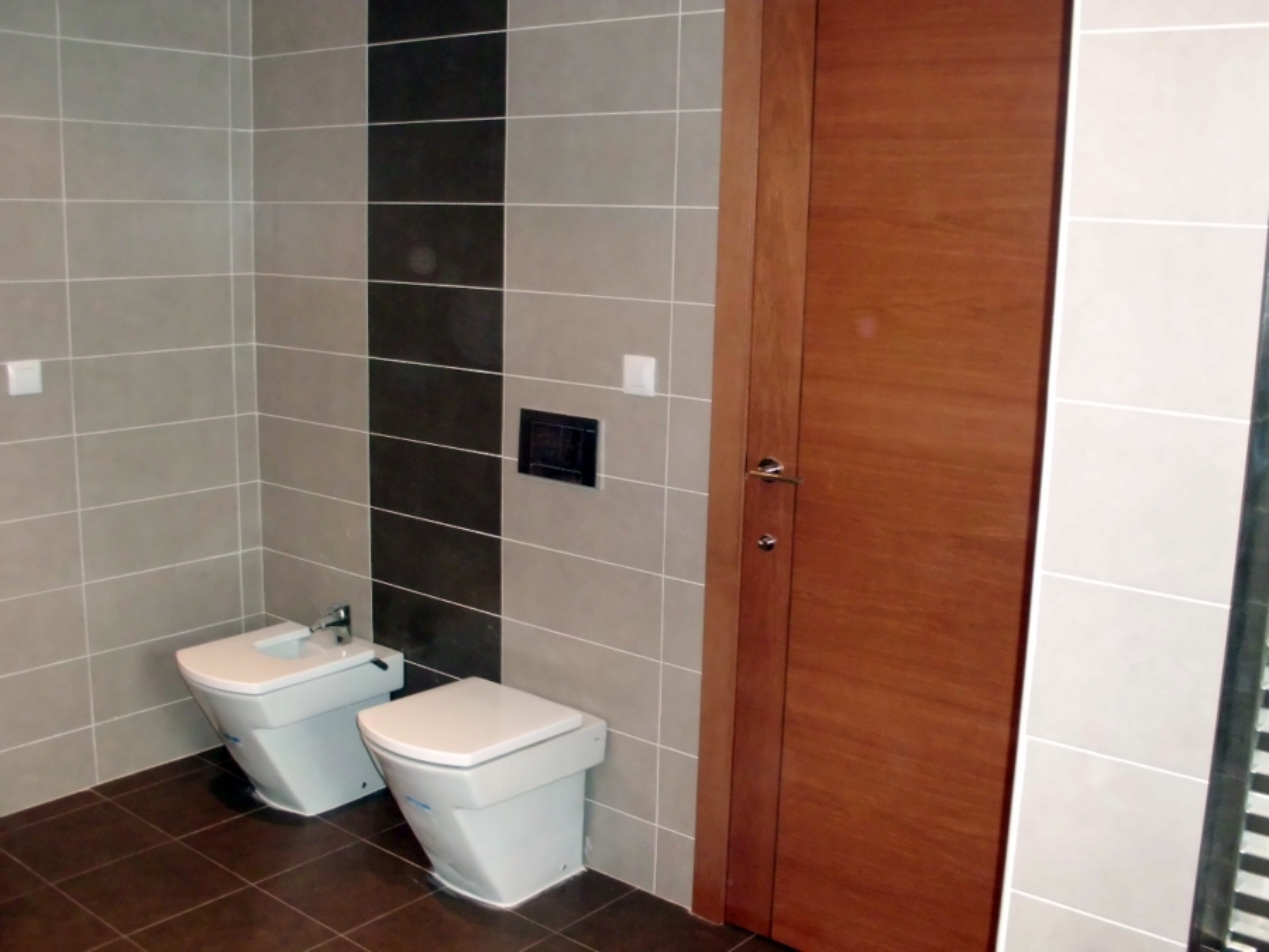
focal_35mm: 36
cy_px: 476
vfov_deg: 39.7
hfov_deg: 51.4
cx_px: 634
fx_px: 1320
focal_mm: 6.3
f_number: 2.9
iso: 400
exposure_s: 1/60
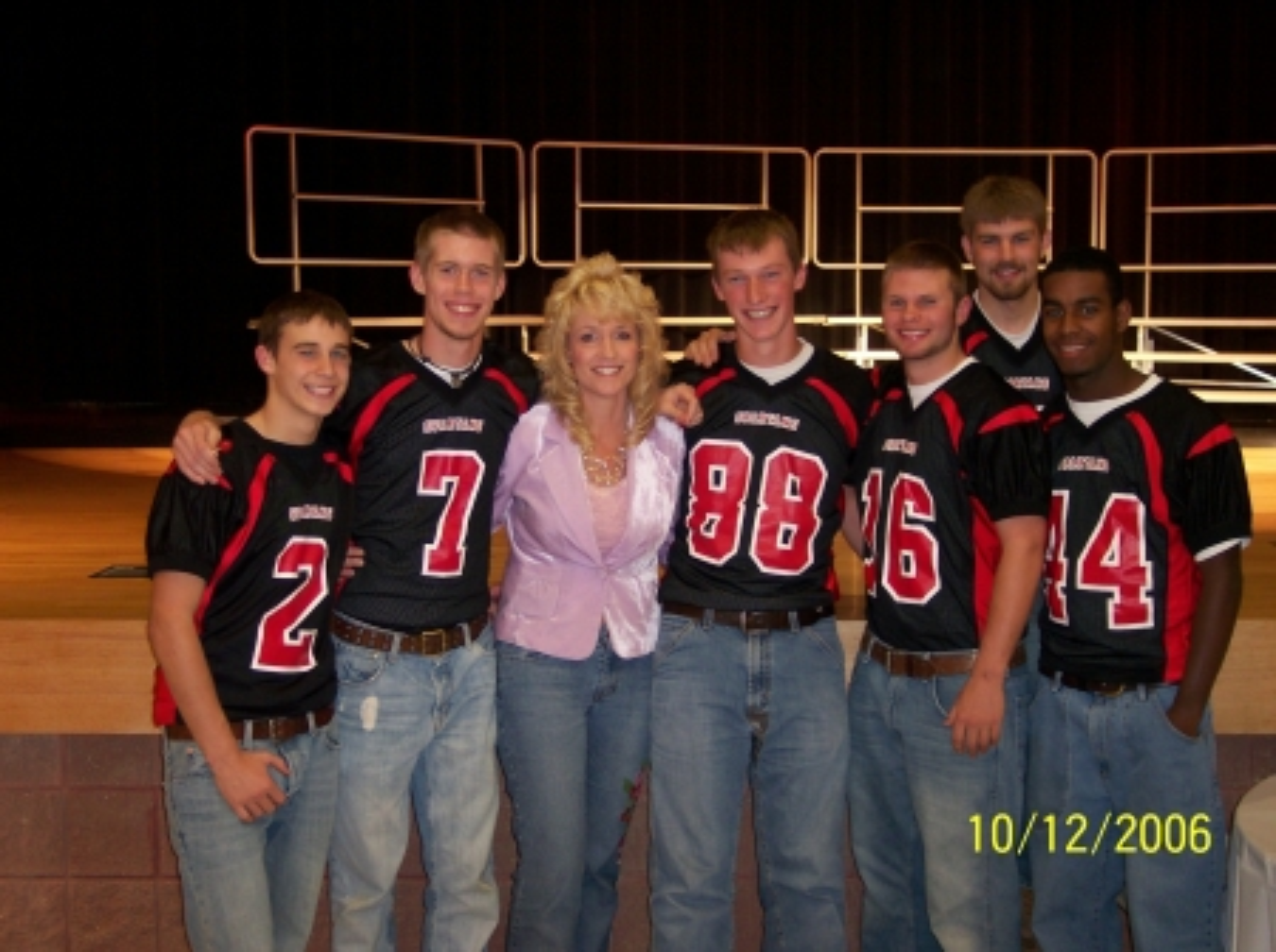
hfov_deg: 37.5
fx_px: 1877
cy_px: 476
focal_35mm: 51
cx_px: 638
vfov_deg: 28.5
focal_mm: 10.7
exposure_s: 1/30
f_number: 3.4
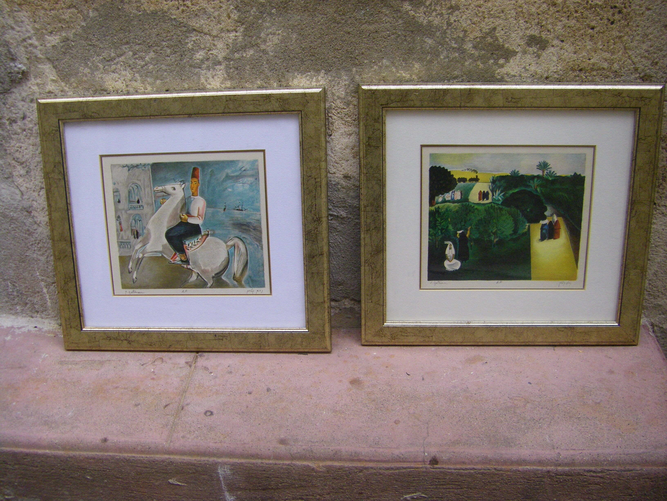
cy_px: 250
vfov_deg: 37.7
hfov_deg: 49.0
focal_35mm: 38
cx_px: 334
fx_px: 732
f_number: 3.5
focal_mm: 6.3
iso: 250
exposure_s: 1/100
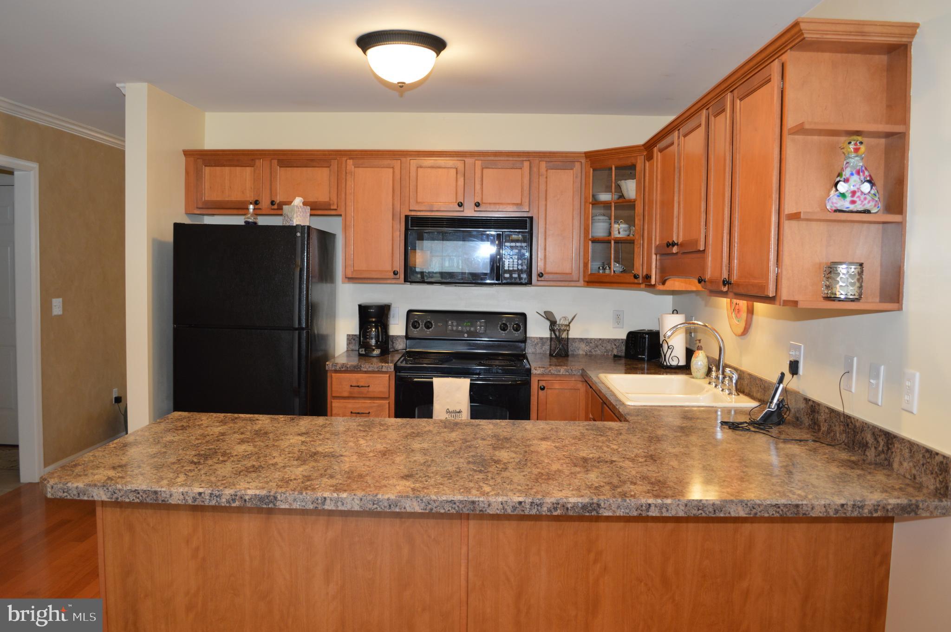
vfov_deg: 47.8
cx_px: 476
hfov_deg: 67.4
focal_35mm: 27
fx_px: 712
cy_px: 316
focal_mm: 18
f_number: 3.5
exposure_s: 1/20
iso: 400
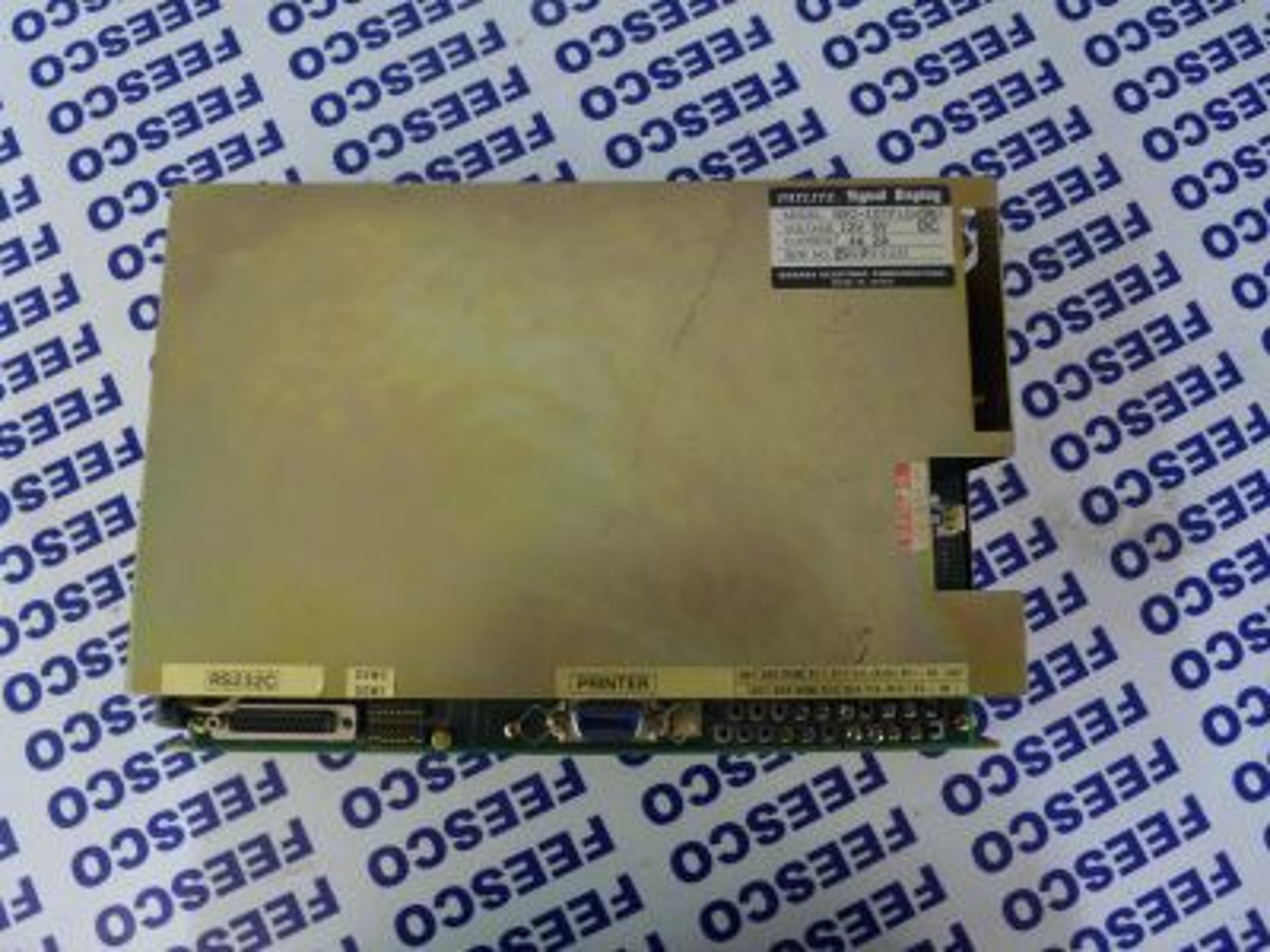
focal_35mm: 24
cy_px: 476
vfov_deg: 56.8
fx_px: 881
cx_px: 635
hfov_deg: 71.6
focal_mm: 4.3
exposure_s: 1/15
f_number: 3.3
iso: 400
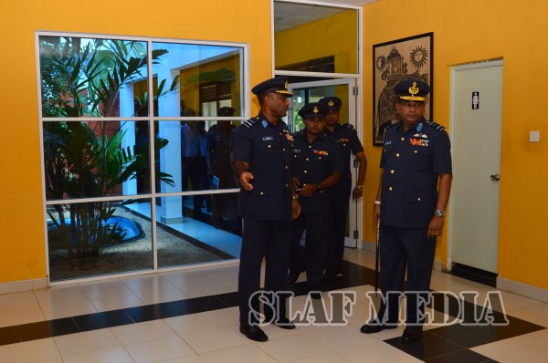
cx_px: 274
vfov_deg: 36.8
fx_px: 547
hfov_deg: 53.2
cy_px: 182
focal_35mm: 36
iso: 400
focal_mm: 24
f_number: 6.3
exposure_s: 1/125
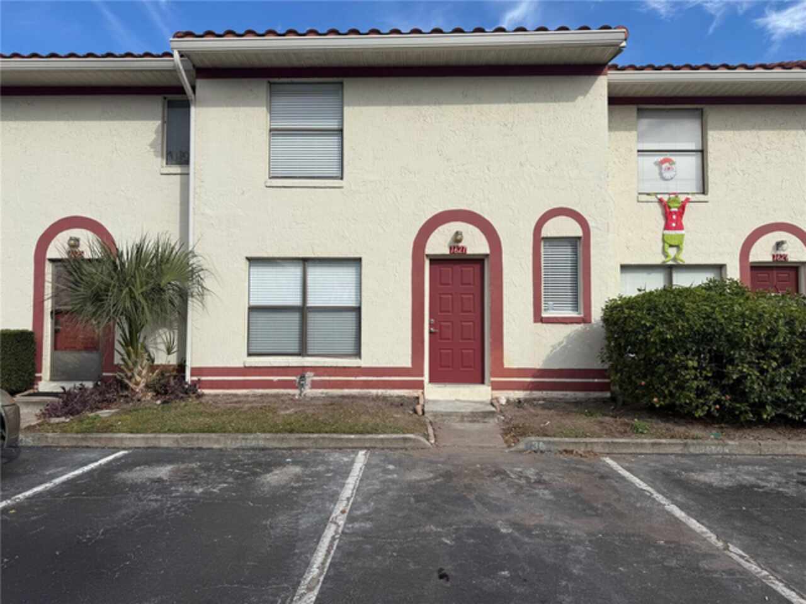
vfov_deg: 56.8
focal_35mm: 24
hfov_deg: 71.6
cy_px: 302
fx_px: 559
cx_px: 403
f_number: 1.78
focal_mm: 6.76
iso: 80
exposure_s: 1/4975
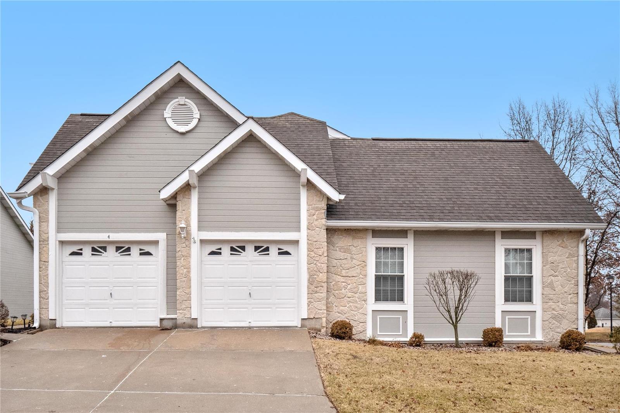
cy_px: 206
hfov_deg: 58.7
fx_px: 551
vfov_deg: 41.1
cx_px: 310
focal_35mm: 32
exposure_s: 1/500
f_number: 8
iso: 400
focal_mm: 16
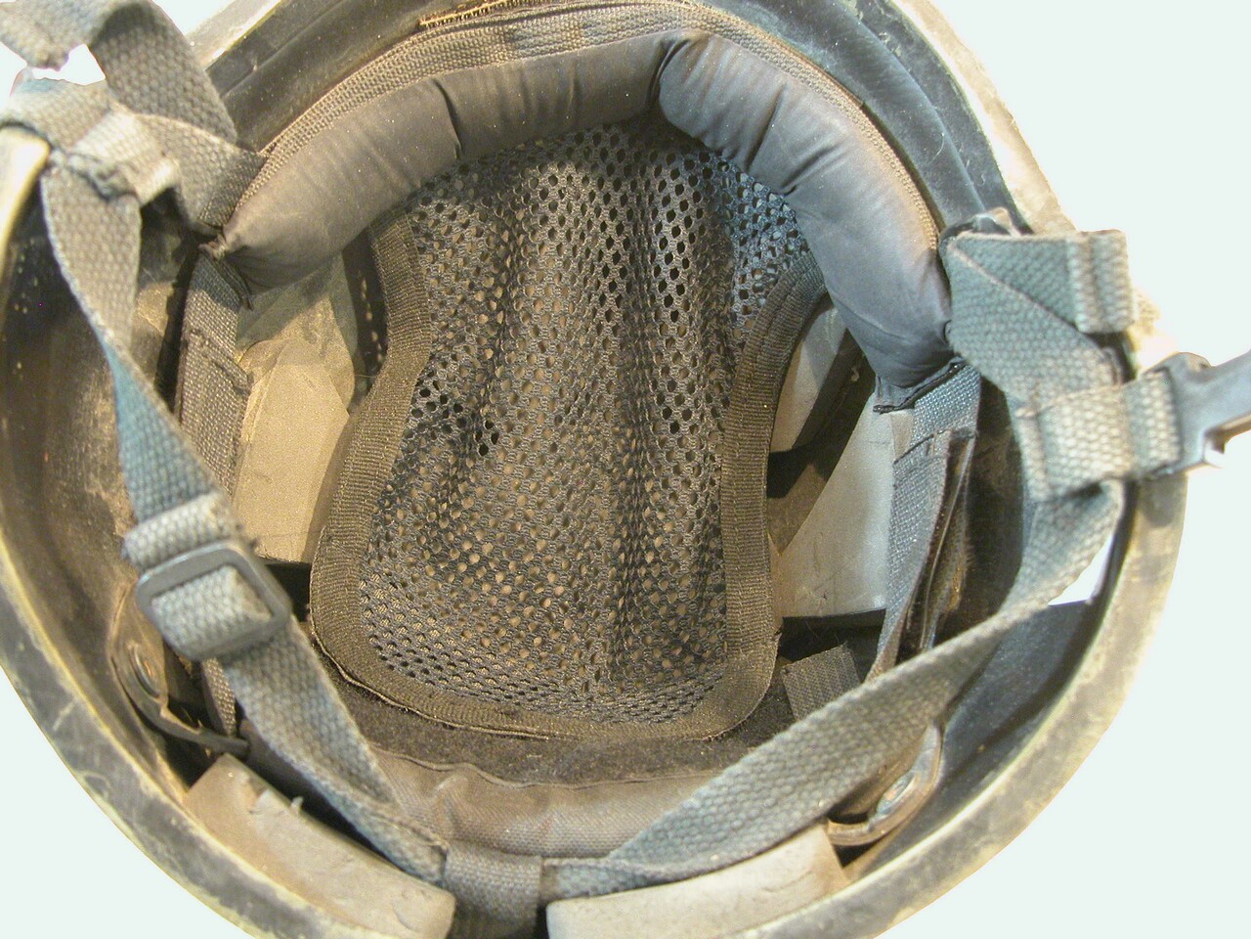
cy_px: 470
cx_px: 626
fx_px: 1807
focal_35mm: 50
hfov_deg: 38.2
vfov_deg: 29.1
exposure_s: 1/3.2
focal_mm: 12.7
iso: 400
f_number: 3
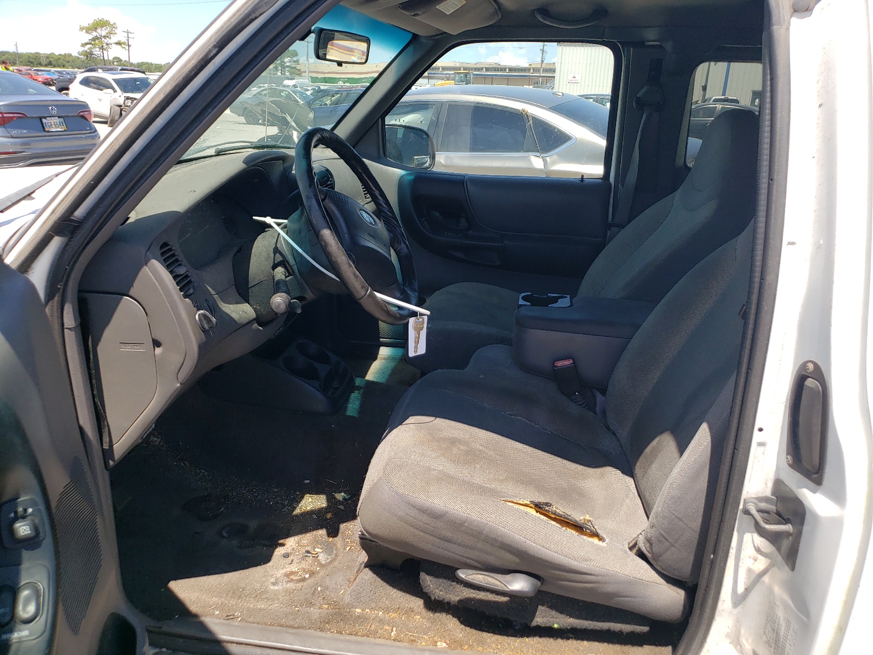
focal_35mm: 26
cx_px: 436
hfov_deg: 67.3
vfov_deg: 53.1
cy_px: 328
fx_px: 656
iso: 50
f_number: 1.5
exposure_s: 1/1250
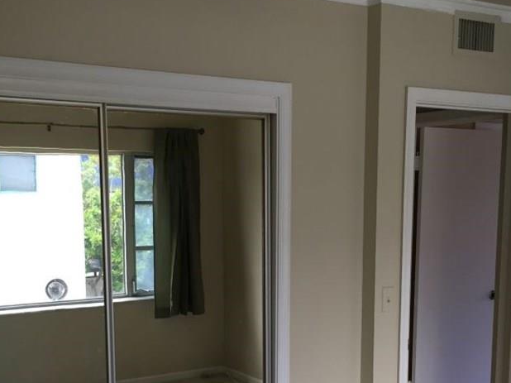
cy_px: 292
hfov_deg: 39.7
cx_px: 244
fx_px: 708
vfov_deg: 29.7
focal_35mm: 48
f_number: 2.2
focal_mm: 4.15
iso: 32
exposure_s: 1/40
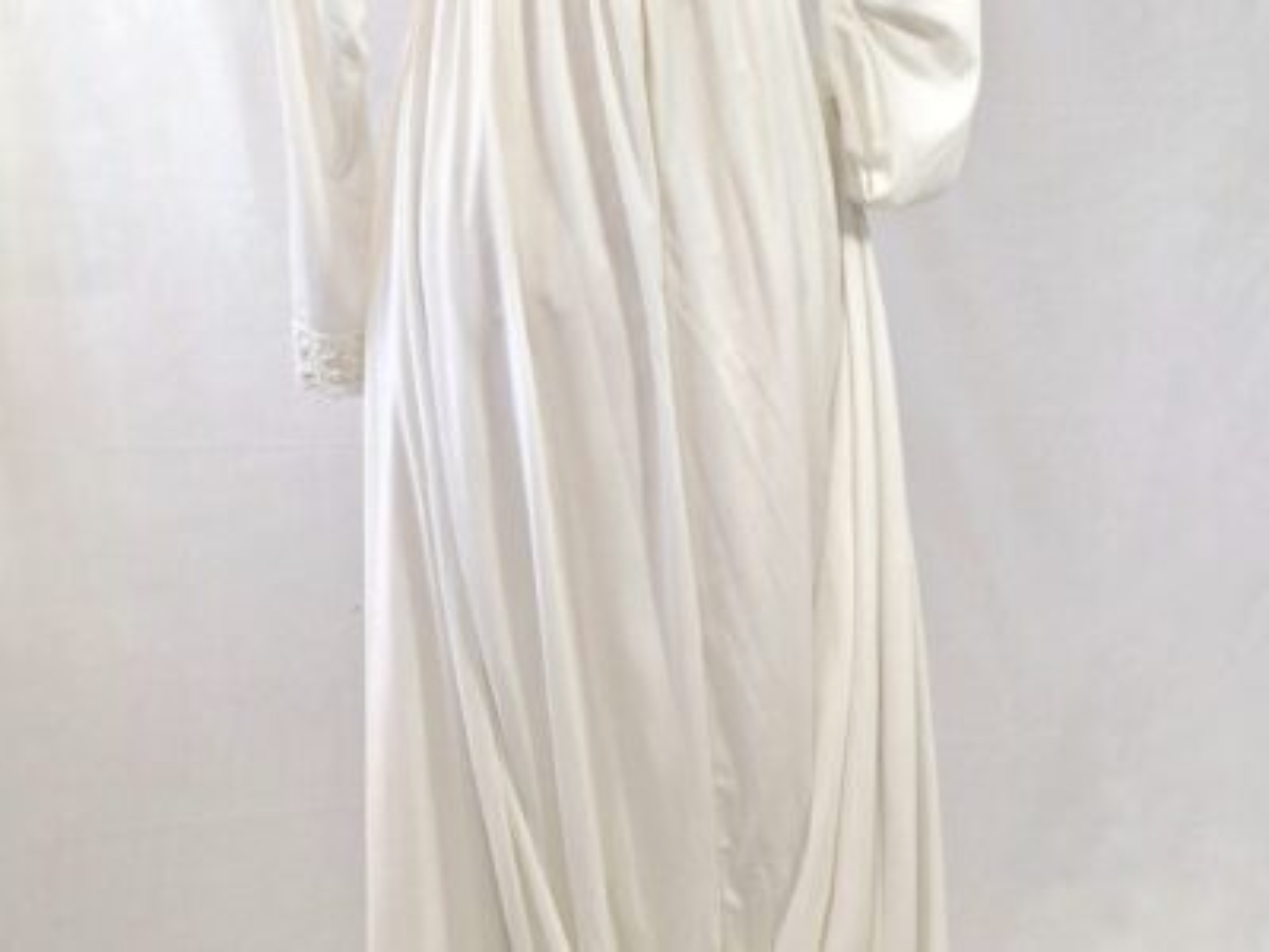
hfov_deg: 73.9
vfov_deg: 58.9
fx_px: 843
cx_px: 634
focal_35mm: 23
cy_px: 476
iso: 64
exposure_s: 1/120
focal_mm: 5.54
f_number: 1.8
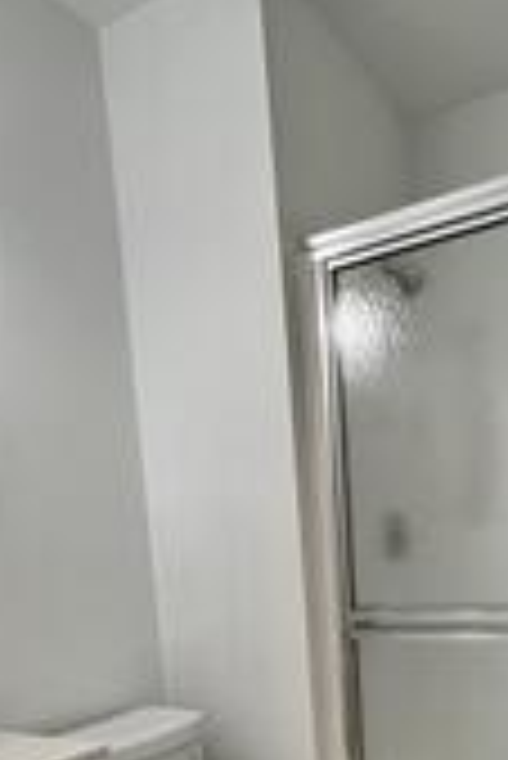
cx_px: 292
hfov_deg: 41.1
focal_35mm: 32
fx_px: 676
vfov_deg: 52.5
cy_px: 666
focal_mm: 1.57
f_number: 1.8
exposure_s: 1/120
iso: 160
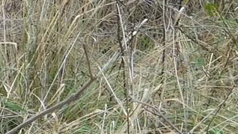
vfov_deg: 4.2
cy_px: -221
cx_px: -58
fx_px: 1774
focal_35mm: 281
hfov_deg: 7.6
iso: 125
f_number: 3.6
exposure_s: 1/160
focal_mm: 7.1
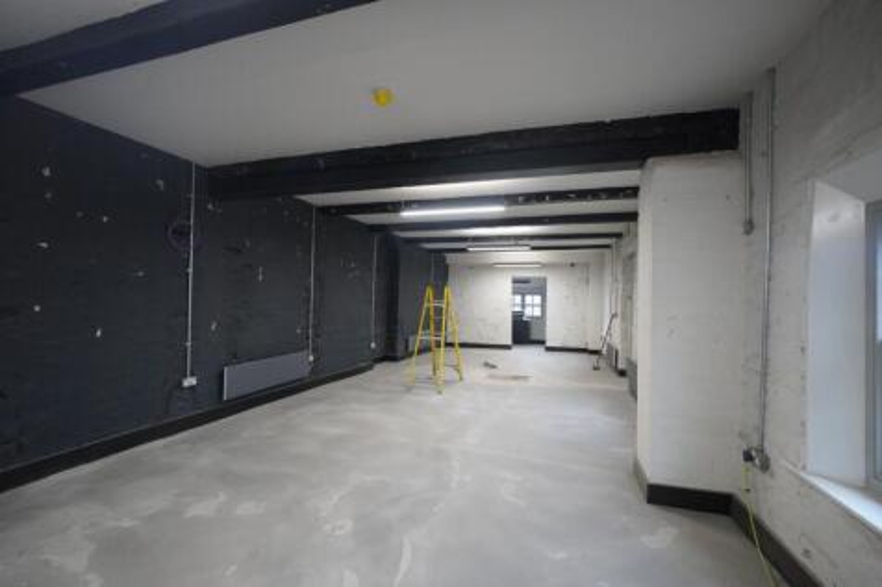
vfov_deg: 77.3
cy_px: 294
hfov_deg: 100.4
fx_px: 367
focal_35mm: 15
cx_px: 441
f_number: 4
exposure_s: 1/160
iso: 2500
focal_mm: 10
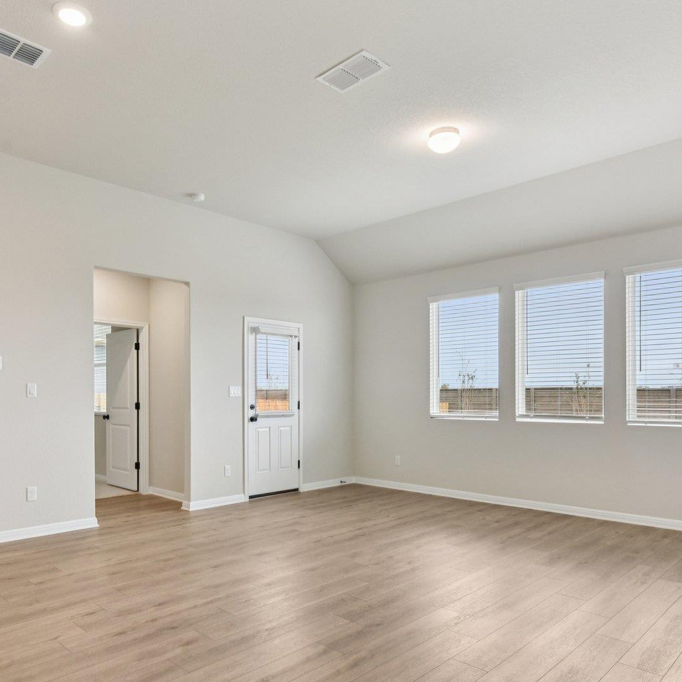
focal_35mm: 23
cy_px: 385
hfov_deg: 66.9
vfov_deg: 67.0
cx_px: 291
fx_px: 513
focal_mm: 14
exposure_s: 1/15
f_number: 8
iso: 160
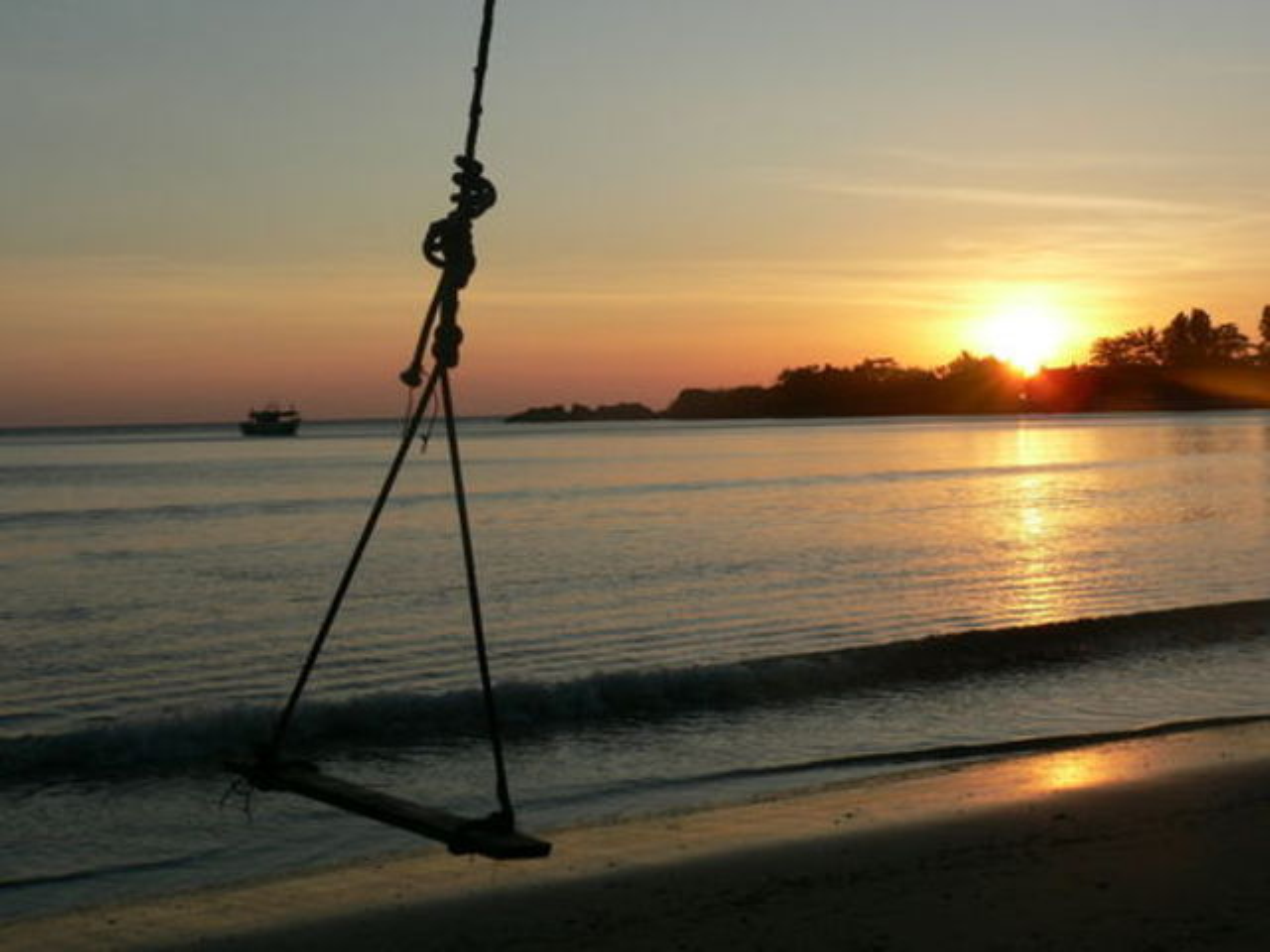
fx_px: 1908
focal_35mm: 52
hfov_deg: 36.8
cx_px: 635
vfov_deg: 28.0
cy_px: 476
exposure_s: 1/500
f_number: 4
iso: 80
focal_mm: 8.7
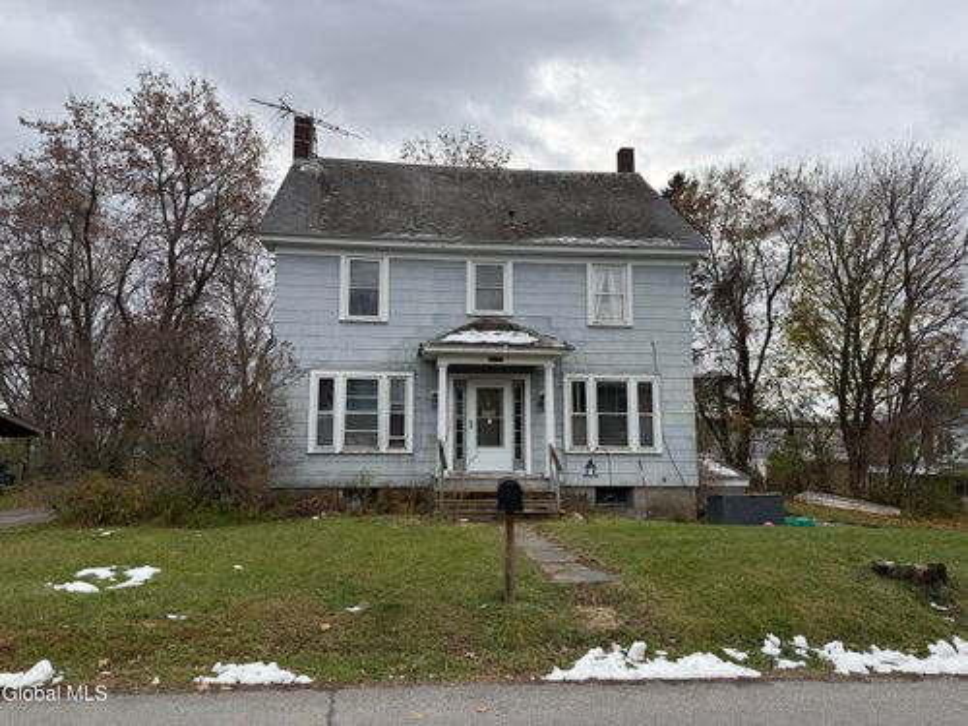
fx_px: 671
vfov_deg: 56.8
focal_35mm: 24
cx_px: 484
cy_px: 363
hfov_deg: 71.6
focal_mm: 6.76
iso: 100
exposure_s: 1/1493
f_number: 1.78
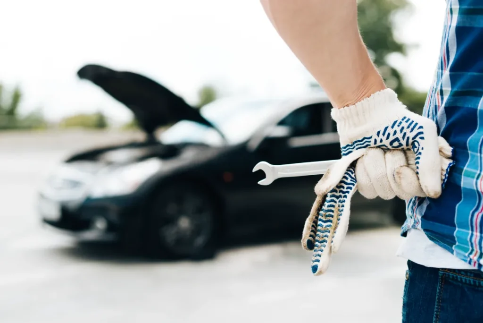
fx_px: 671
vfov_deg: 27.0
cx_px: 242
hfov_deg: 39.6
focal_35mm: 50
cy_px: 162
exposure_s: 1/400
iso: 250
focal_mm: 50
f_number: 3.5
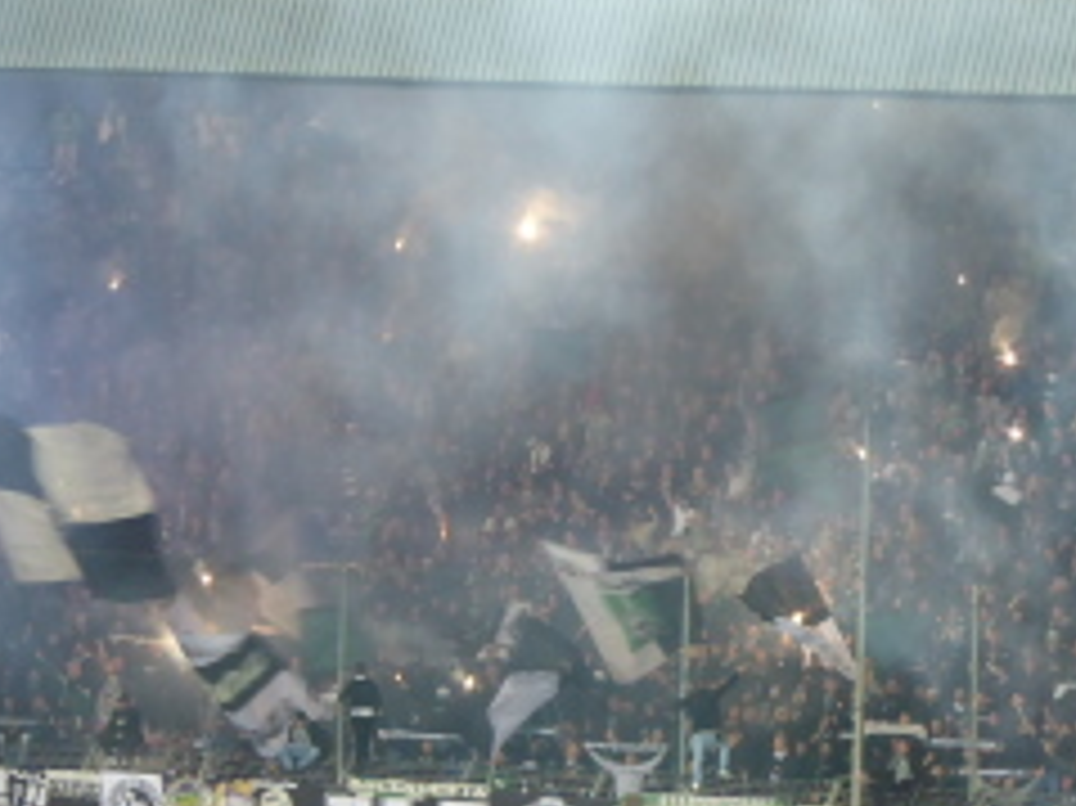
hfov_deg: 6.1
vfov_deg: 4.6
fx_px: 10066
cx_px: 653
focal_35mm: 324
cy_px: 590
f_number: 5.6
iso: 400
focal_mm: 30.9
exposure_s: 1/25
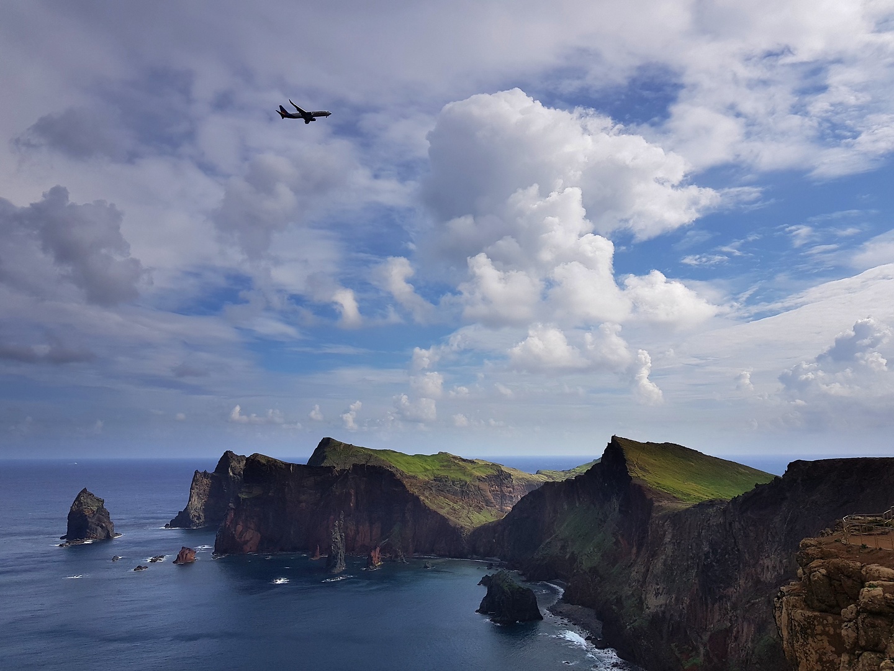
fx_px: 671
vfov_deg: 53.1
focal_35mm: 26
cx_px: 447
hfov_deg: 67.3
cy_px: 336
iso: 40
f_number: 1.7
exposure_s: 1/4224
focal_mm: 4.2
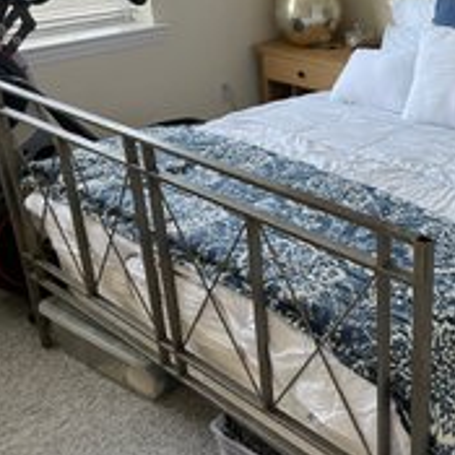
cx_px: 381
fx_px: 669
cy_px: 186
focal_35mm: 45
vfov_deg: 37.4
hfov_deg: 36.0
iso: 125
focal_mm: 5.1
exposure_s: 1/77
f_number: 1.6
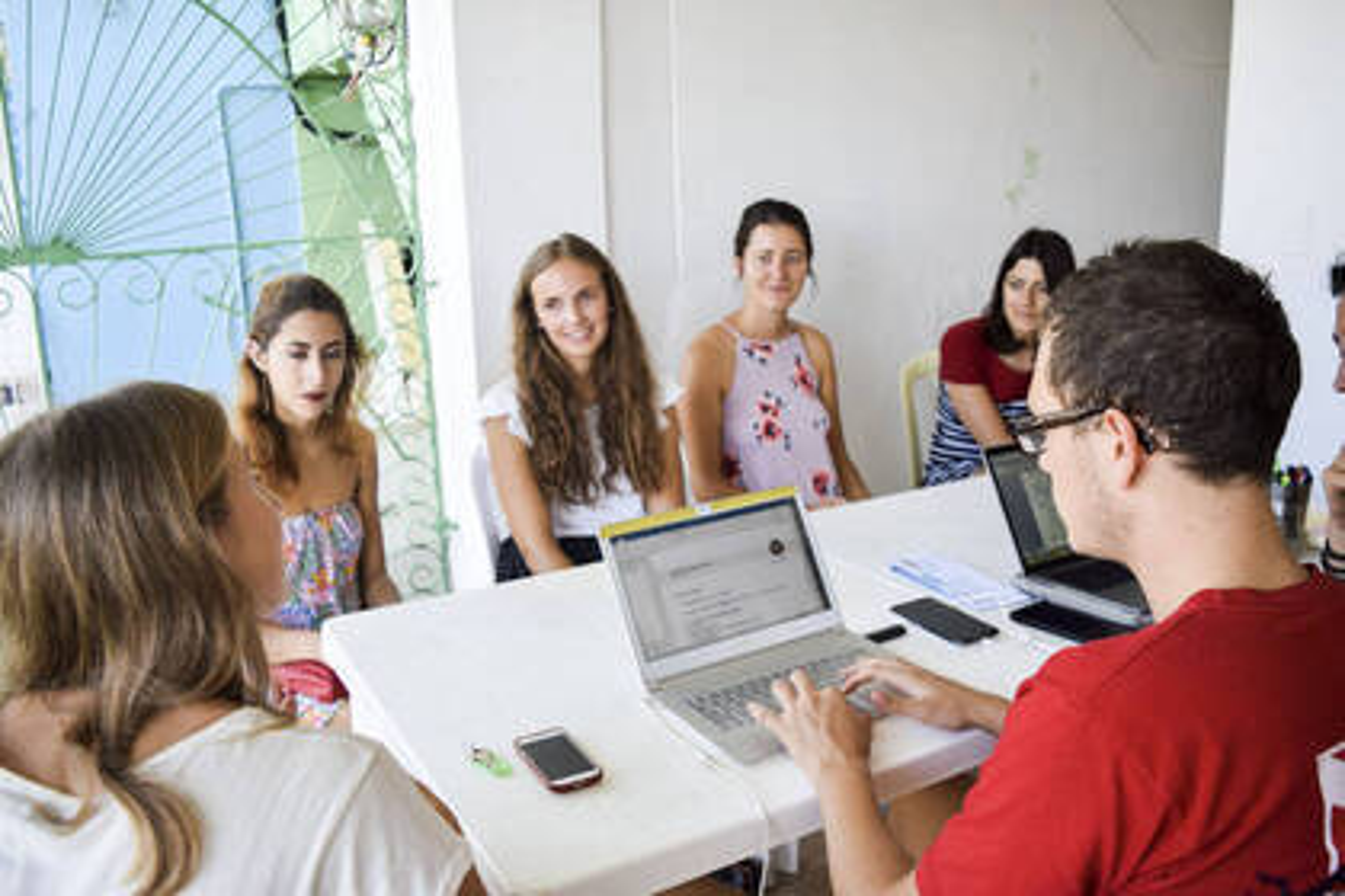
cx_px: 672
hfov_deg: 61.9
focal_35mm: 30
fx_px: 1121
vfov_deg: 43.6
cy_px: 448
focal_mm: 20
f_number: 3.8
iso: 400
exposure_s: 1/200
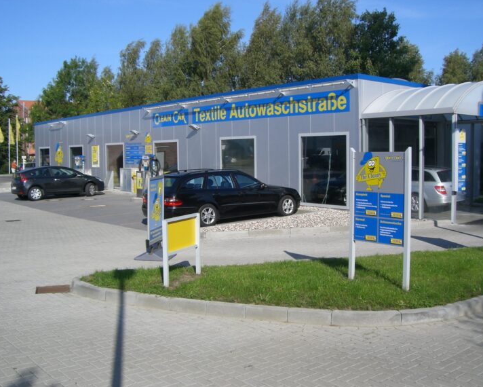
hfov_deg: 45.8
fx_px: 572
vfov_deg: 37.4
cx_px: 242
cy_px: 194
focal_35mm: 40
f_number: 4.3
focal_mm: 6.2
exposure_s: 1/640
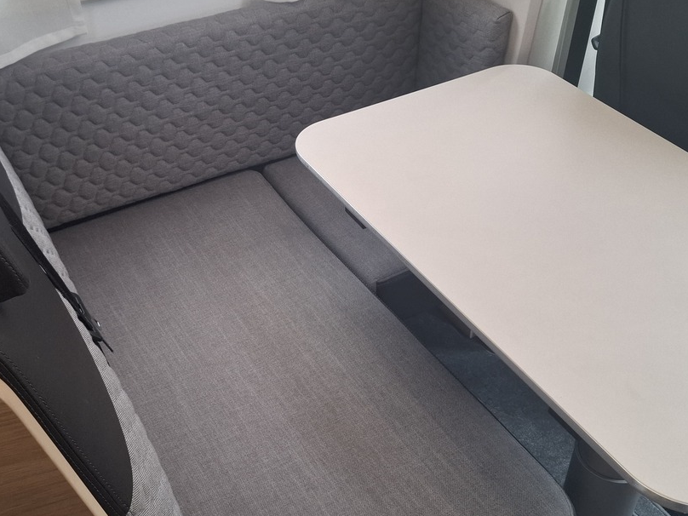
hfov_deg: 45.7
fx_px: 815
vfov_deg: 35.1
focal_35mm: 41
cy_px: 265
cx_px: 296
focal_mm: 5.54
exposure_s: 1/100
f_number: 1.8
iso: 125
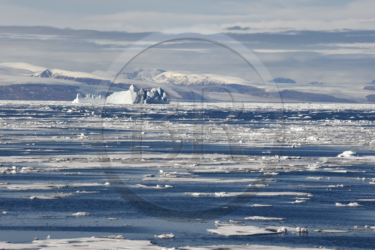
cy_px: 125
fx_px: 2082
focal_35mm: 200
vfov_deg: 6.9
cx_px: 188
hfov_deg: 10.3
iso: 200
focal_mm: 200
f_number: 16
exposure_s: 1/320
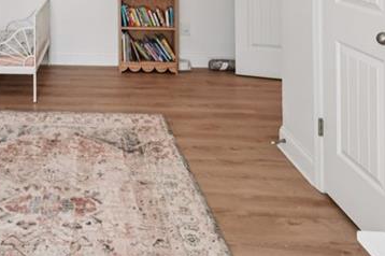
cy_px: -64
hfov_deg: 44.9
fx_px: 427
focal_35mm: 40
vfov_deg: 28.3
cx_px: 53
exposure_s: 1/10
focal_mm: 14
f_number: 8
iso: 100
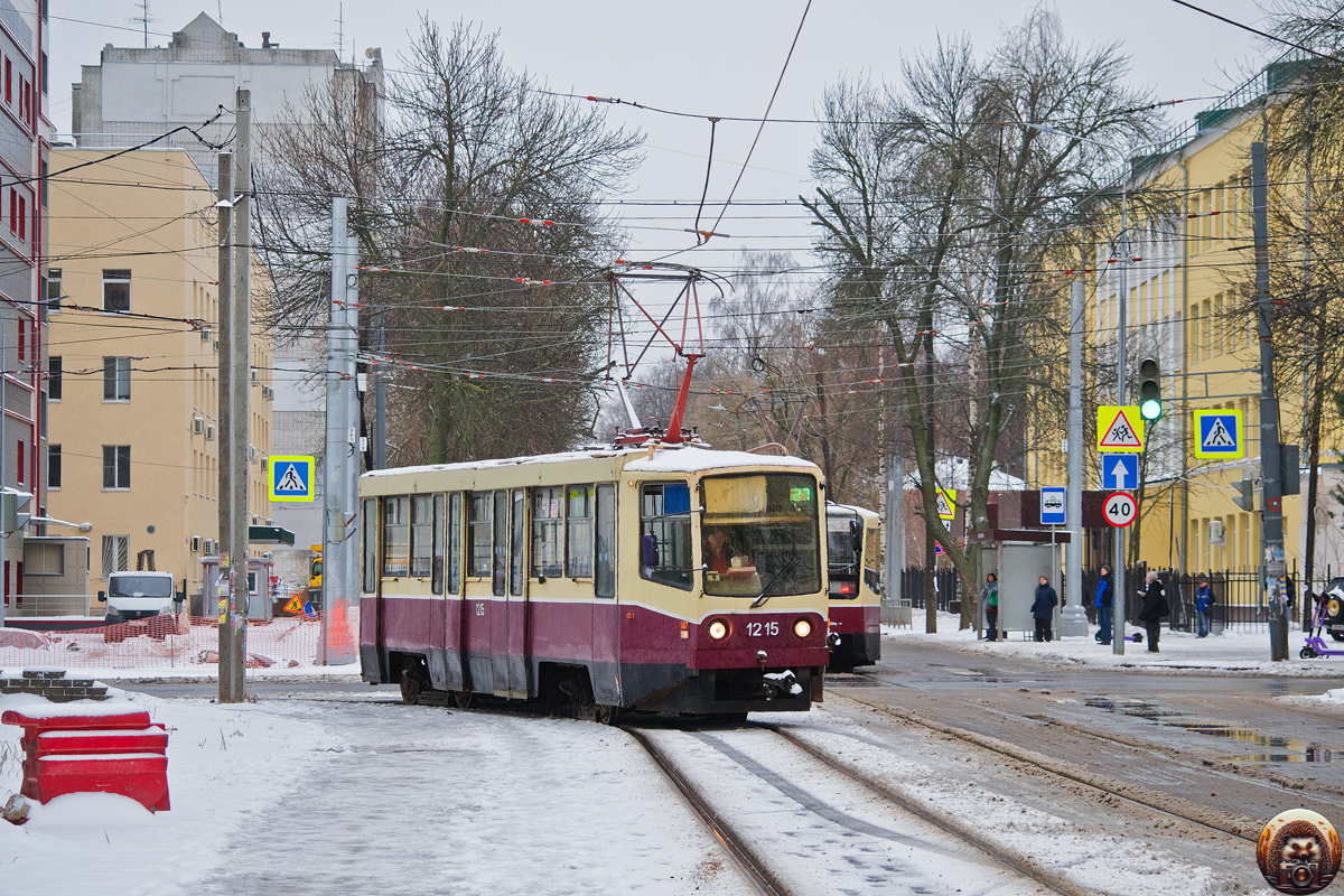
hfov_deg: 18.9
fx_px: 4032
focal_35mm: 108
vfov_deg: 12.7
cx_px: 672
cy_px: 448
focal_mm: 72
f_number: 4.5
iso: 400
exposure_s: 1/800
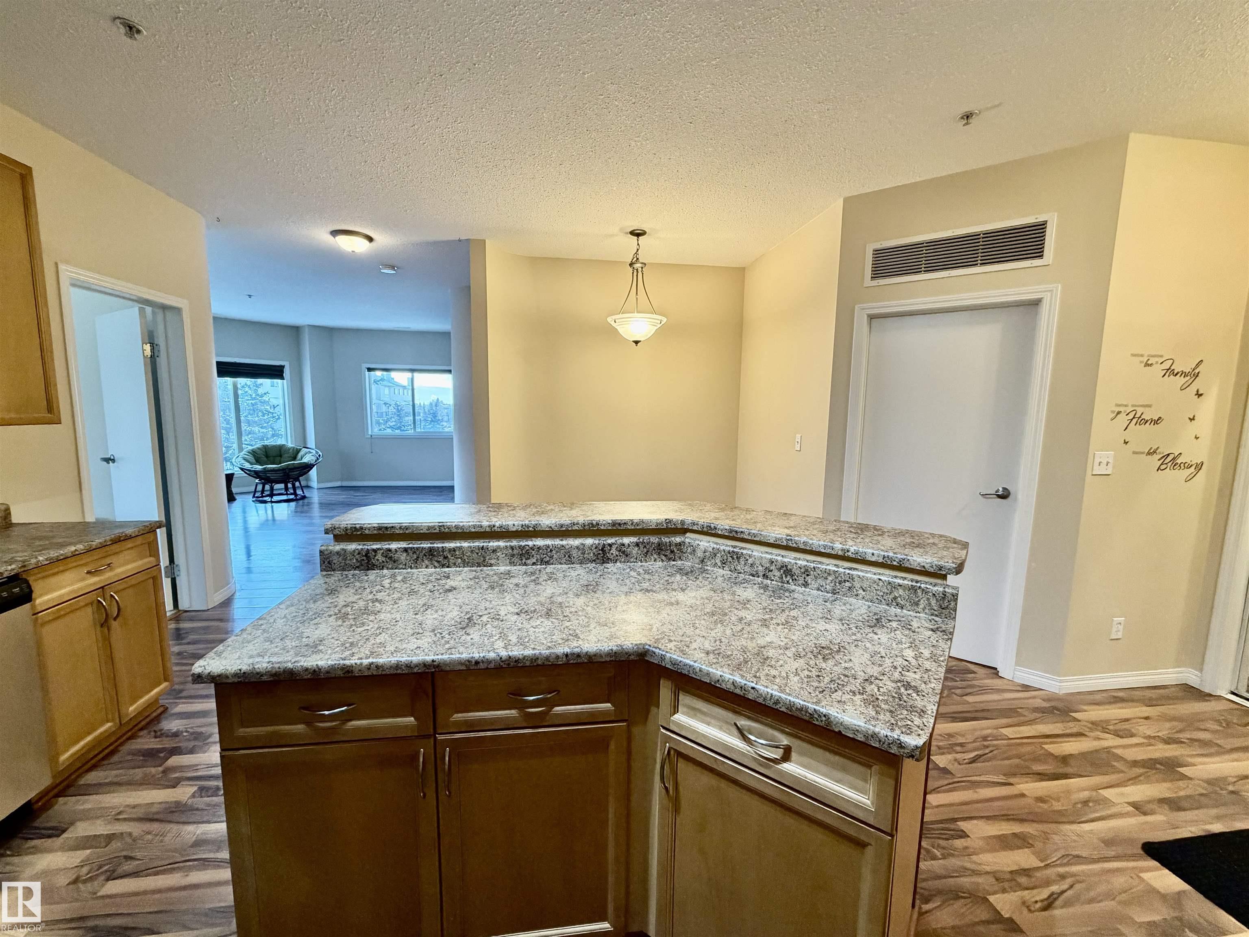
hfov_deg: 102.1
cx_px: 624
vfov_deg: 85.7
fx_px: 505
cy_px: 468
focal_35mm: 14
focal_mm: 2.22
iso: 320
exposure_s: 1/120
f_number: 2.2
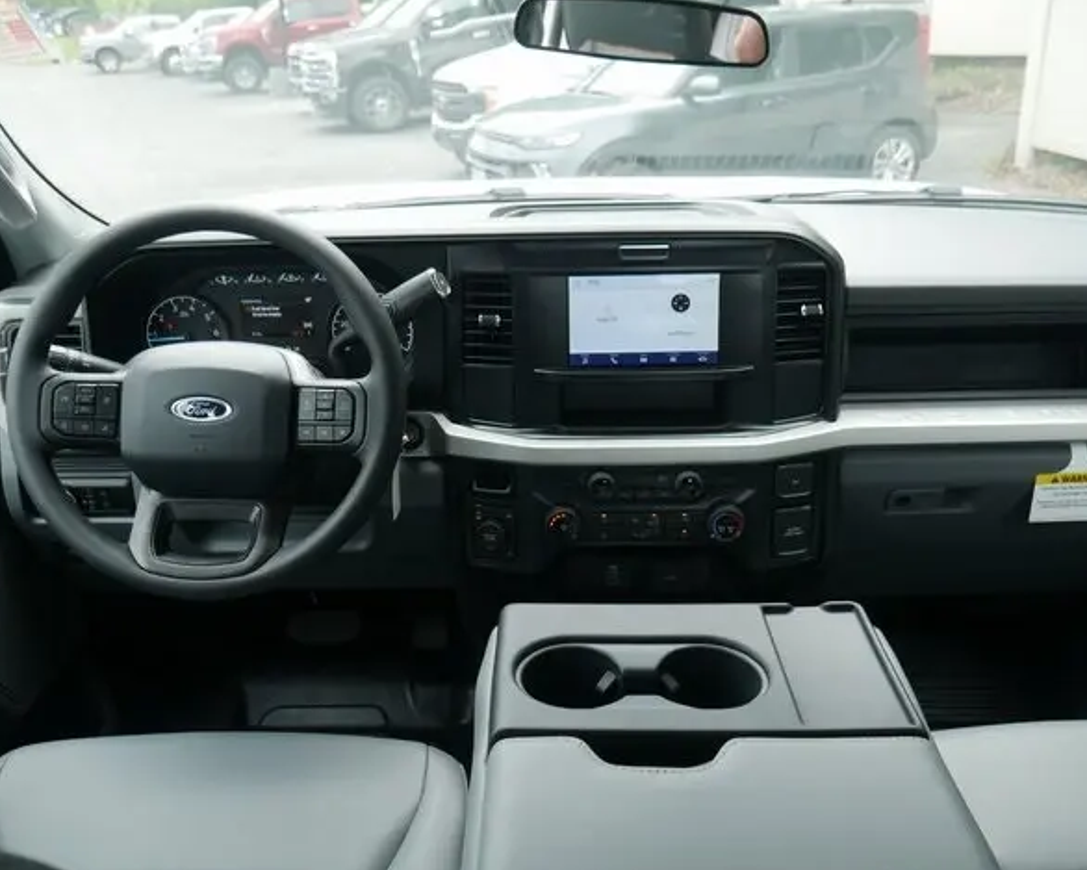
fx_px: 1030
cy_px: 429
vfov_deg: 45.8
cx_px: 549
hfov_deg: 55.7
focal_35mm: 32
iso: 200
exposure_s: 1/160
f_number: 4.5
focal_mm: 15
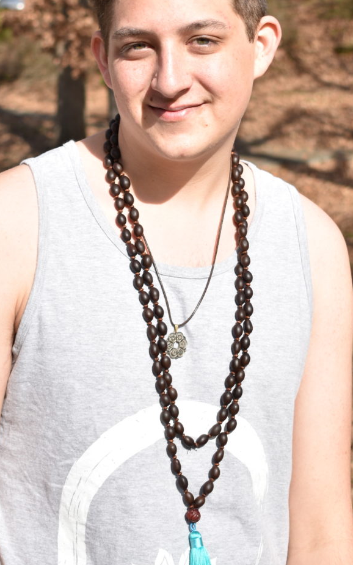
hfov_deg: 14.7
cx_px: 153
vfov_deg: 23.1
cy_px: 133
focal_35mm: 89
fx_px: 1368
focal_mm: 35
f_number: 4.5
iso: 100
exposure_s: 1/500
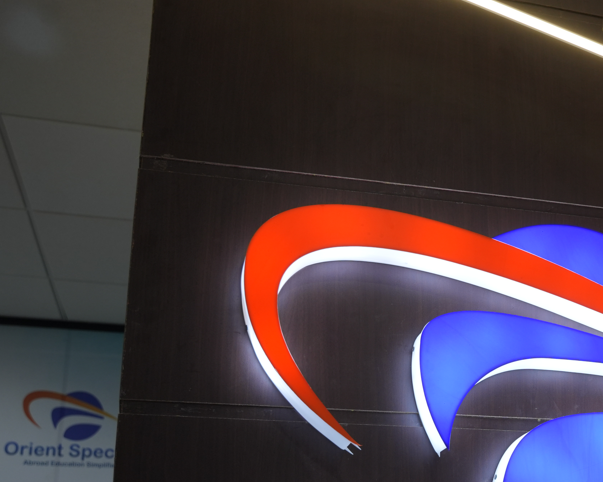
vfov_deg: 25.1
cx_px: 579
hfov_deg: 29.8
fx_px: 1067
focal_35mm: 60
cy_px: 371
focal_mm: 30.4
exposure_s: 1/200
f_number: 4
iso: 500
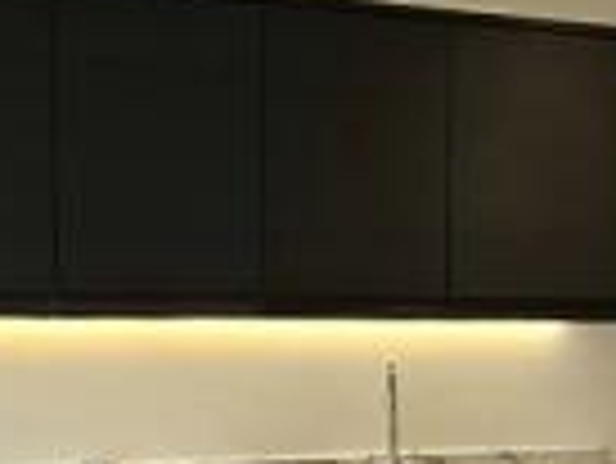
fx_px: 1728
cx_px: 589
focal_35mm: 97
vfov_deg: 15.0
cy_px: 446
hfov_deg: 19.7
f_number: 2.2
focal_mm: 2.2
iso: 64
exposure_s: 1/50
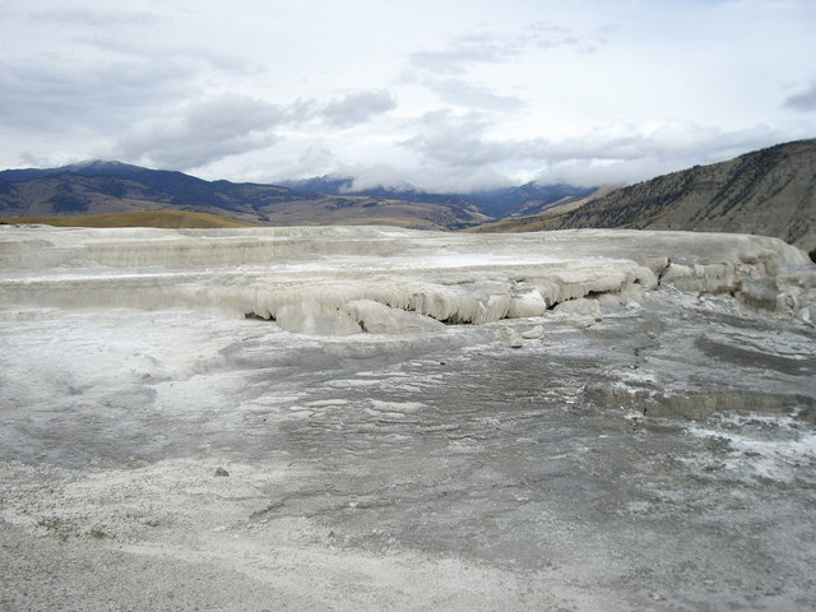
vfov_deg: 37.7
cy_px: 306
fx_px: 896
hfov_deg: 49.0
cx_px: 408
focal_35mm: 38
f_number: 4.3
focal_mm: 6.2
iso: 50
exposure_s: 1/500
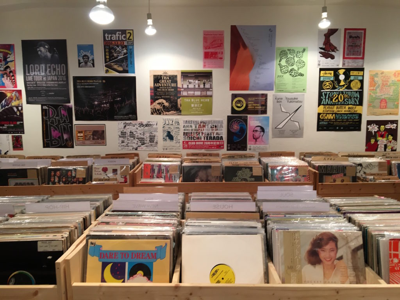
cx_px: 200
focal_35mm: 29
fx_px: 335
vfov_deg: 48.2
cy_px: 150
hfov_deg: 61.7
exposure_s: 1/30
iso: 64
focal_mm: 4.15
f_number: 2.2
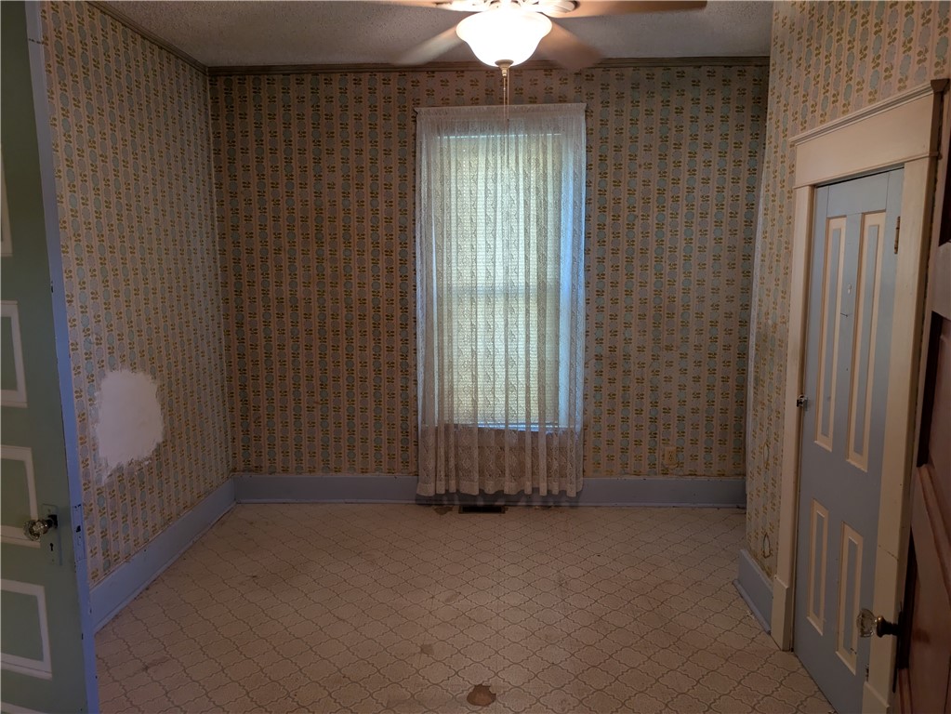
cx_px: 476
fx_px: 687
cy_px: 357
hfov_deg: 69.4
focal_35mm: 25
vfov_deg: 54.9
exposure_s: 1/60
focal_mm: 5.43
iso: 142
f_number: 1.89
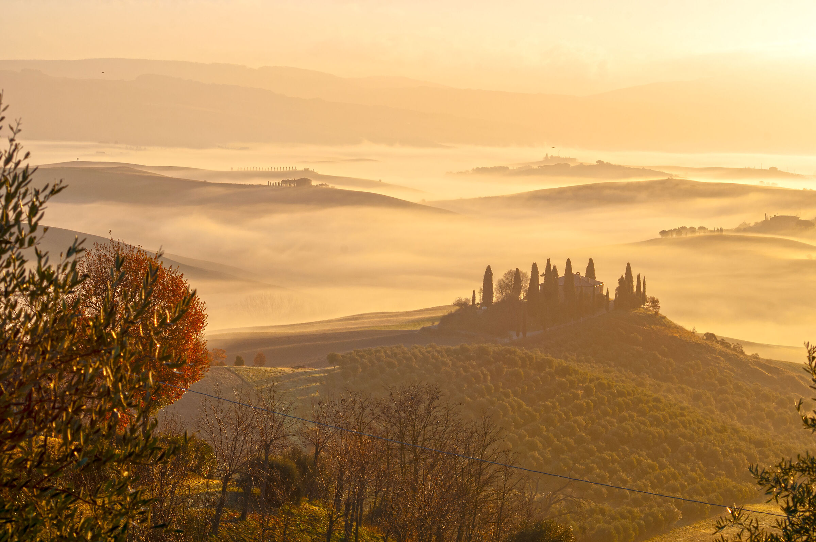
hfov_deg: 18.2
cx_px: 408
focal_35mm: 112
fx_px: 2547
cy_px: 271
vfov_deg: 12.1
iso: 125
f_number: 16
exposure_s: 1/80
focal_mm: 75
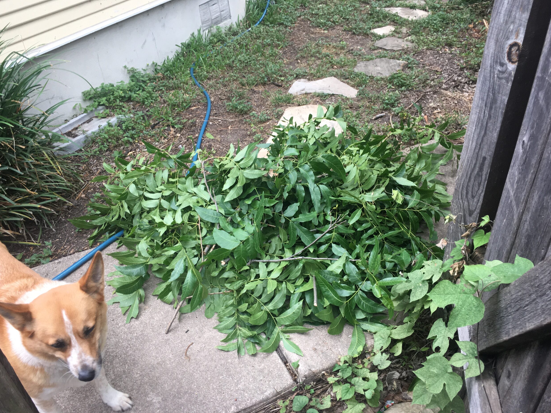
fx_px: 478
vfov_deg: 46.8
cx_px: 269
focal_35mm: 30
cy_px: 205
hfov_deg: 60.0
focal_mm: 4.15
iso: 40
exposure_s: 1/120
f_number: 2.2
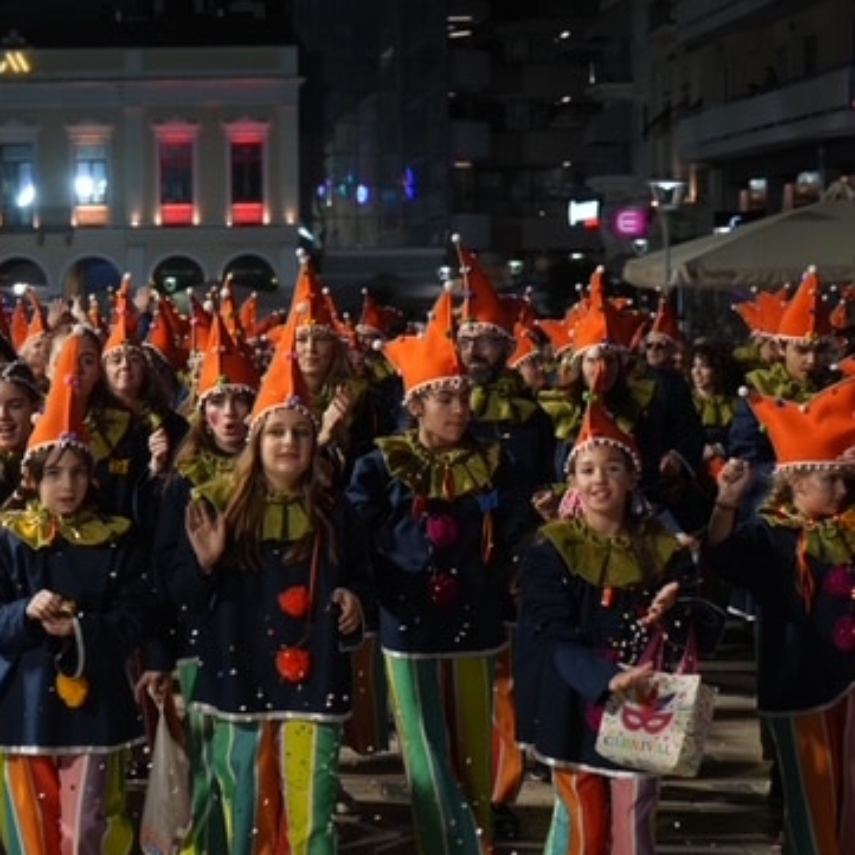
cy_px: 410
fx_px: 2152
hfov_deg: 22.3
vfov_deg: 22.5
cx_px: 232
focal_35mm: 77
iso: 1250
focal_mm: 51
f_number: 4
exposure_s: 1/250
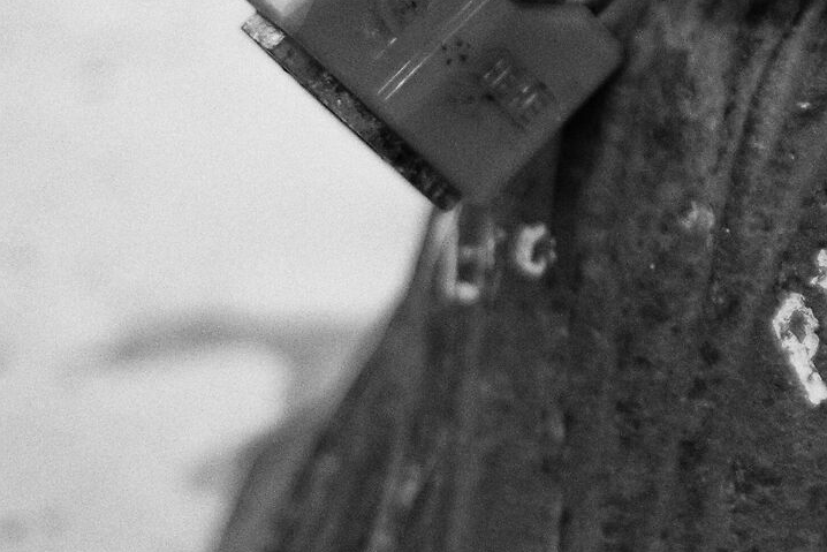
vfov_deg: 11.5
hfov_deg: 15.7
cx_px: 1326
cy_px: -99
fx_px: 2688
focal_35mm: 117
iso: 200
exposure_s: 1/250
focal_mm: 23
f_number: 2.8
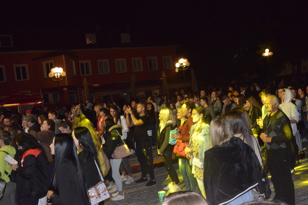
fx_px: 325
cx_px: 154
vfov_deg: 35.1
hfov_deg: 50.7
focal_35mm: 38
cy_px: 102
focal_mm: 38
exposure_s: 1/60
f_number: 8
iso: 6400
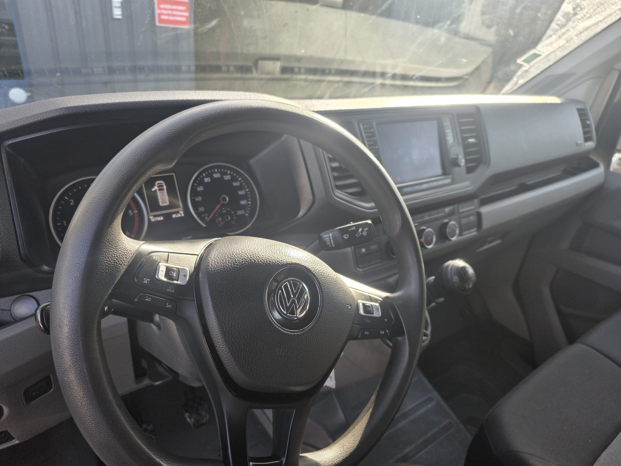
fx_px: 413
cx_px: 310
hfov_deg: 73.9
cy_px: 233
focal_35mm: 23
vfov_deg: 58.9
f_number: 1.7
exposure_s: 1/100
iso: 16
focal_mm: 6.25
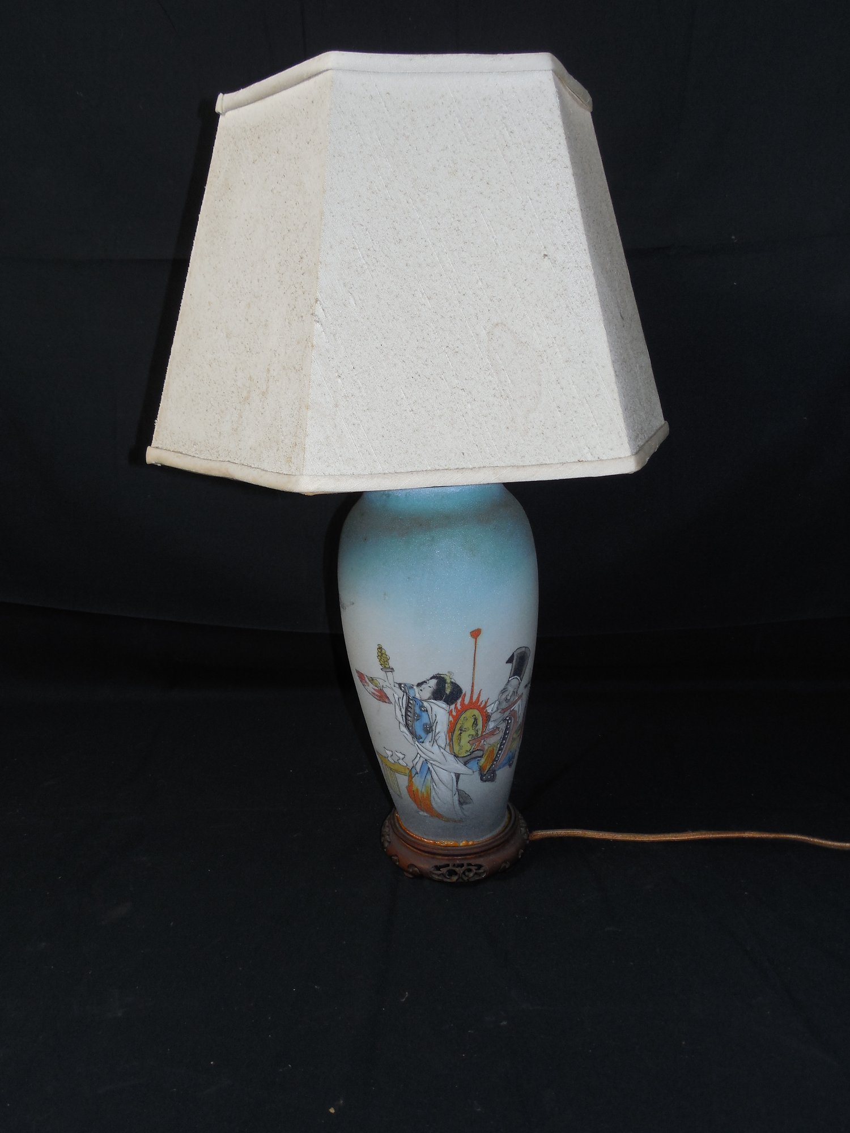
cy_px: 566
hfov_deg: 49.7
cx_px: 425
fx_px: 917
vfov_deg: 63.4
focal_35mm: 28
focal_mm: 5
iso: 125
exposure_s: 1/25
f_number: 3.5
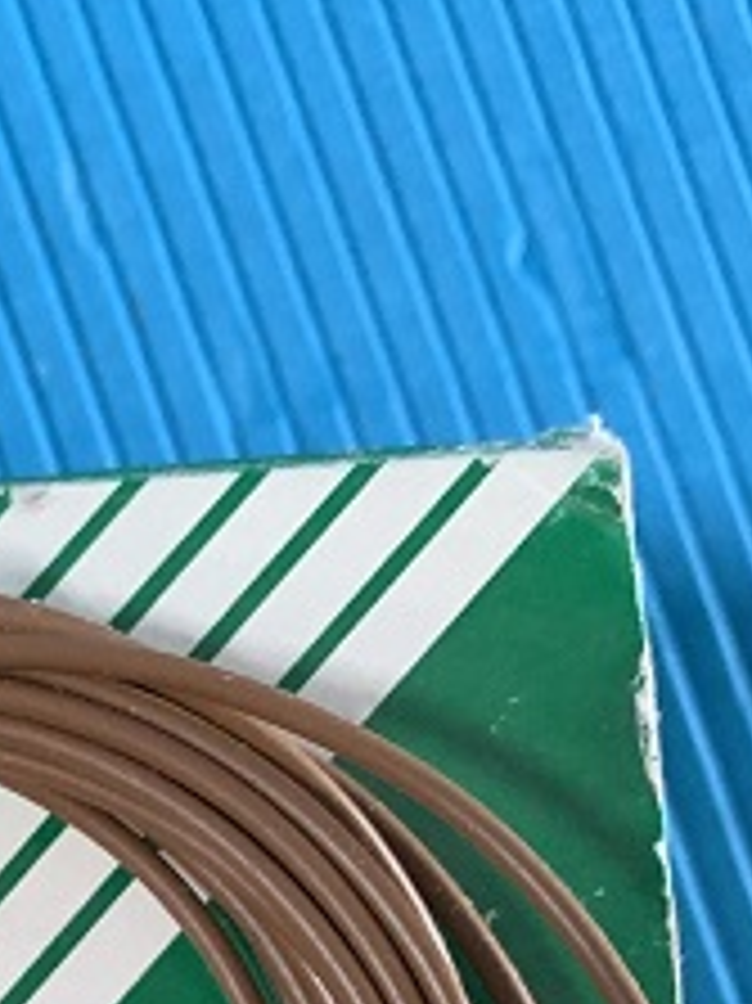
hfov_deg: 15.0
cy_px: 1299
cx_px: -209
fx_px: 2725
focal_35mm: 94
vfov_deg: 19.3
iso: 400
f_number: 1.8
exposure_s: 1/50
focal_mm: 4.25
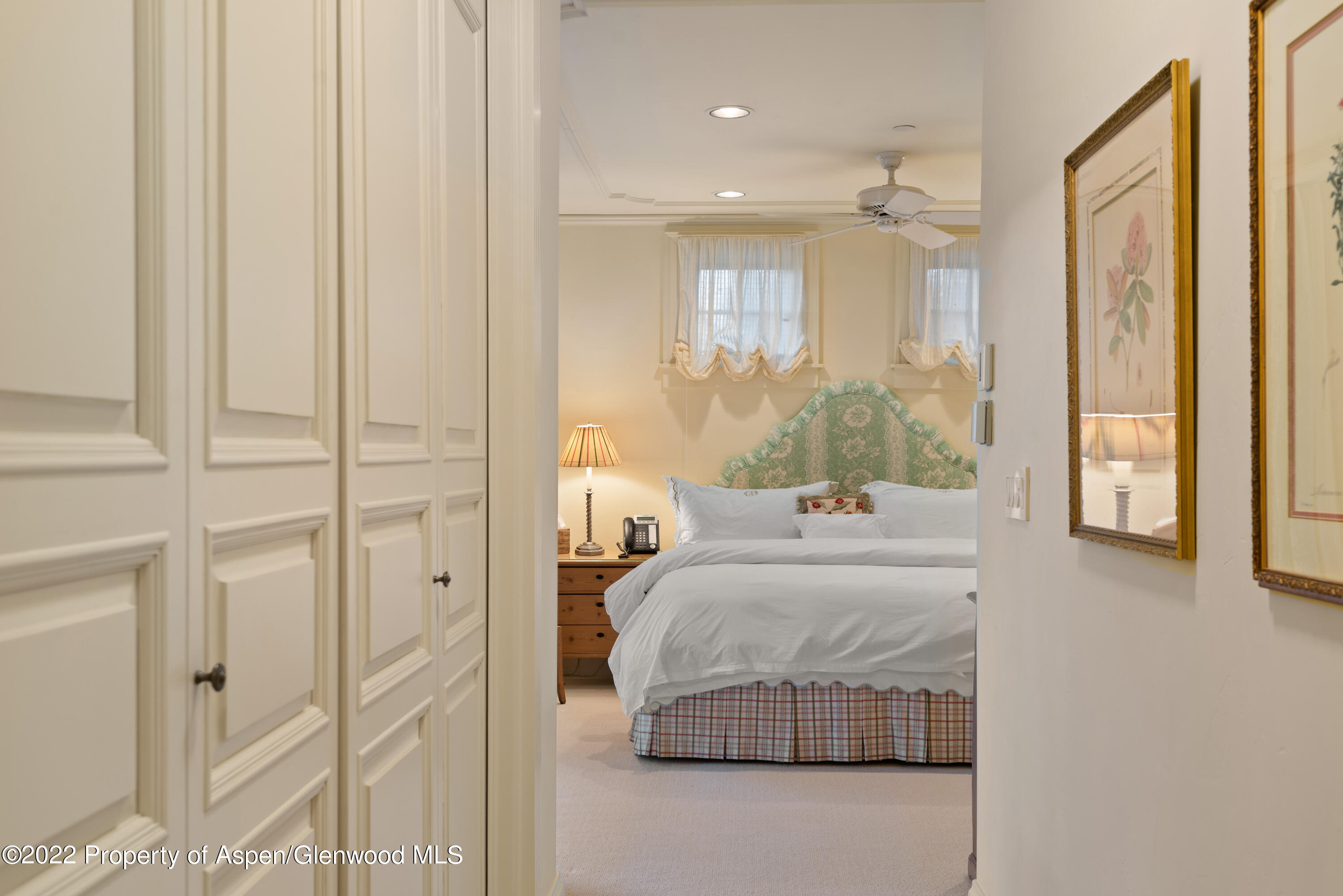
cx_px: 672
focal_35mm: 35
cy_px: 448
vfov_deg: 37.9
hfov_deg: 54.4
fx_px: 1306
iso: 100
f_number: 7.1
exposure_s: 1
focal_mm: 35
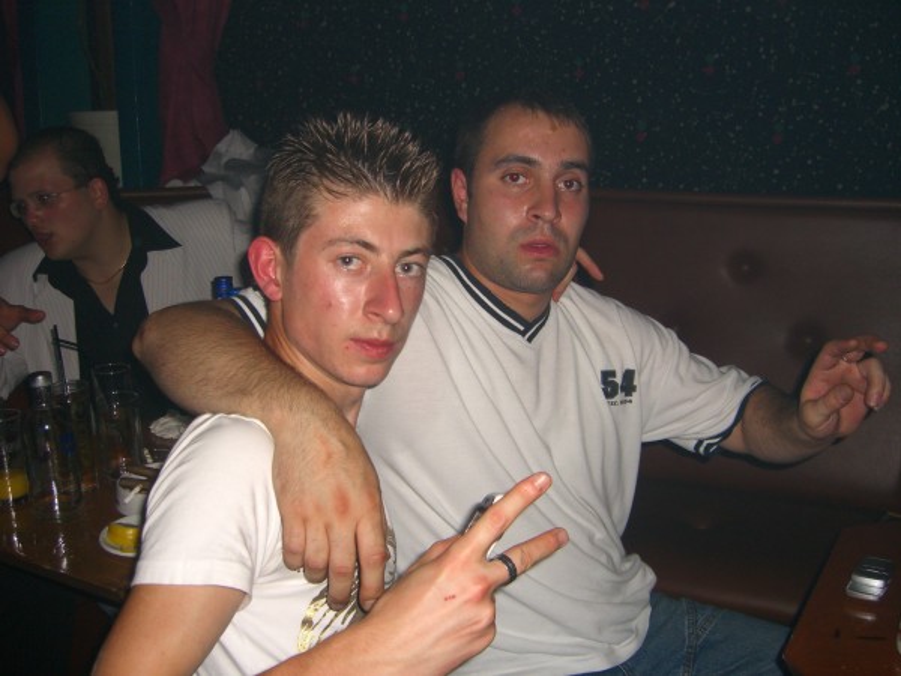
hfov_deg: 49.0
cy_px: 338
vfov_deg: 37.7
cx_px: 450
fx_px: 989
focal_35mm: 38
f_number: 2.8
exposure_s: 1/60
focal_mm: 7.9
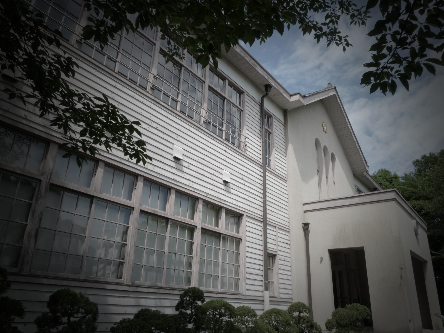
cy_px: 166
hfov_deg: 67.3
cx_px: 222
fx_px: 333
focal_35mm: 26
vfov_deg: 53.1
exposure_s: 1/400
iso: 125
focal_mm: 4.7
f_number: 4.5
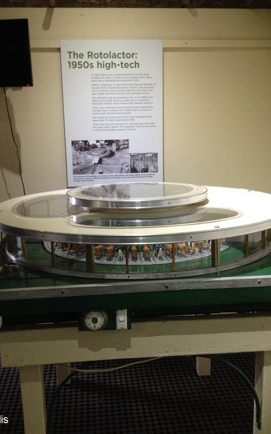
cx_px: 125
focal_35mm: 38
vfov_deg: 51.5
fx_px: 449
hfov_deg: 33.6
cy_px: 221
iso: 250
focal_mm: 4.28
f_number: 2.4
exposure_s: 1/20
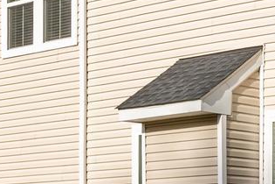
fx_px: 1013
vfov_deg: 10.2
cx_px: 574
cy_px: 207
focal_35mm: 133
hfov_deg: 13.1
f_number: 7.1
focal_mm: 13.6
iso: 250
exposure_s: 1/400
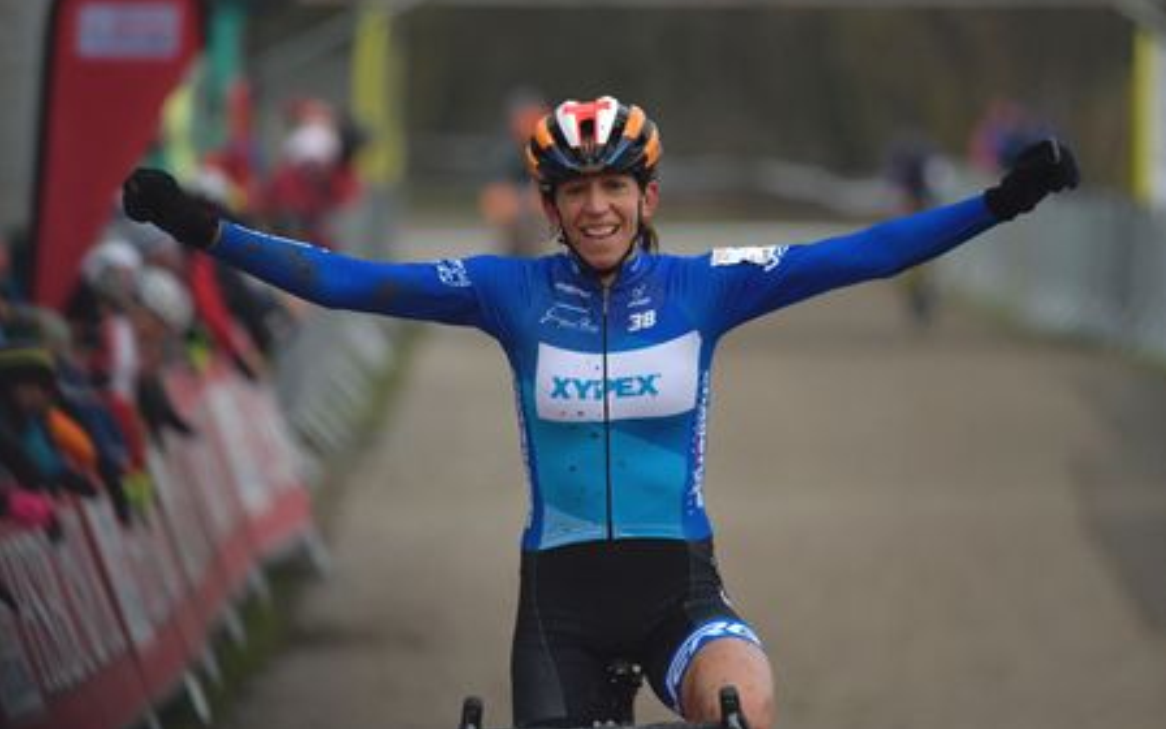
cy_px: 364
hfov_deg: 4.6
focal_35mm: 461
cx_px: 583
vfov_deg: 2.8
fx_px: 14649
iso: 1000
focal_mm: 300
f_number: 4
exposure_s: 1/1000
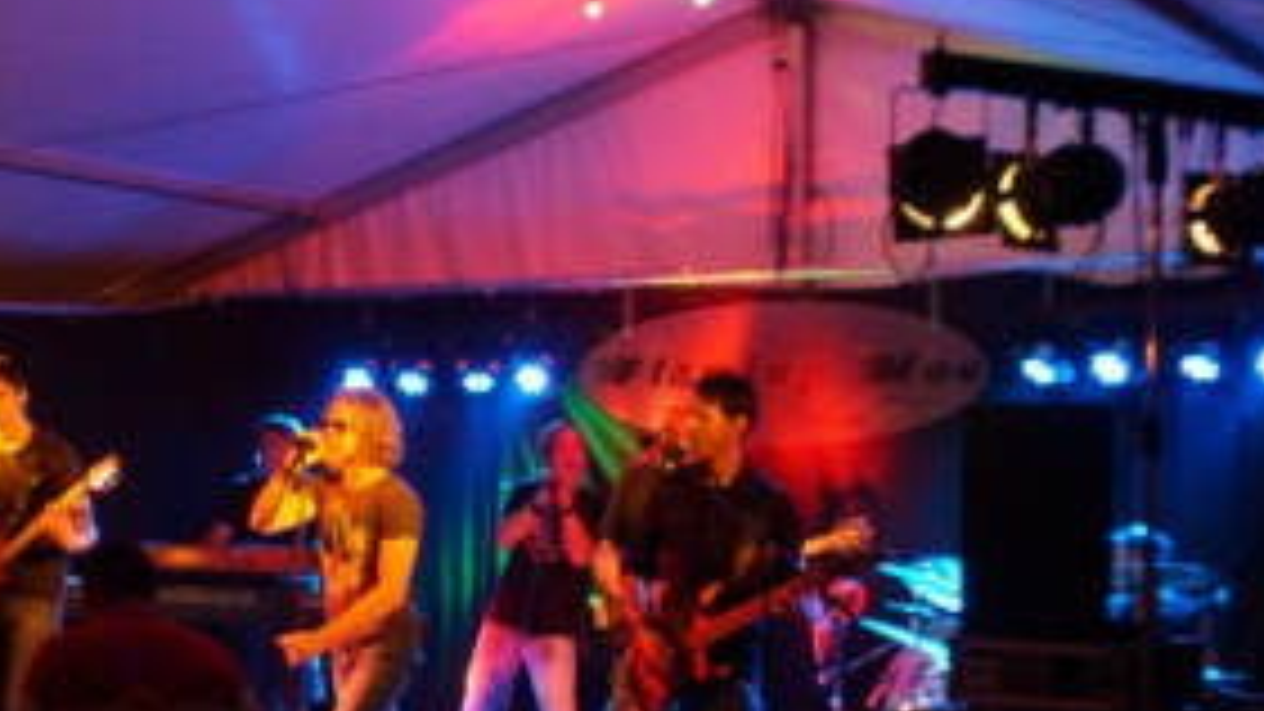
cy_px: 526
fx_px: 2346
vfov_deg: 17.1
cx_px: 283
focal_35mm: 70
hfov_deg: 29.6
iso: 3200
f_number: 4
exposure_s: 1/60
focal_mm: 28
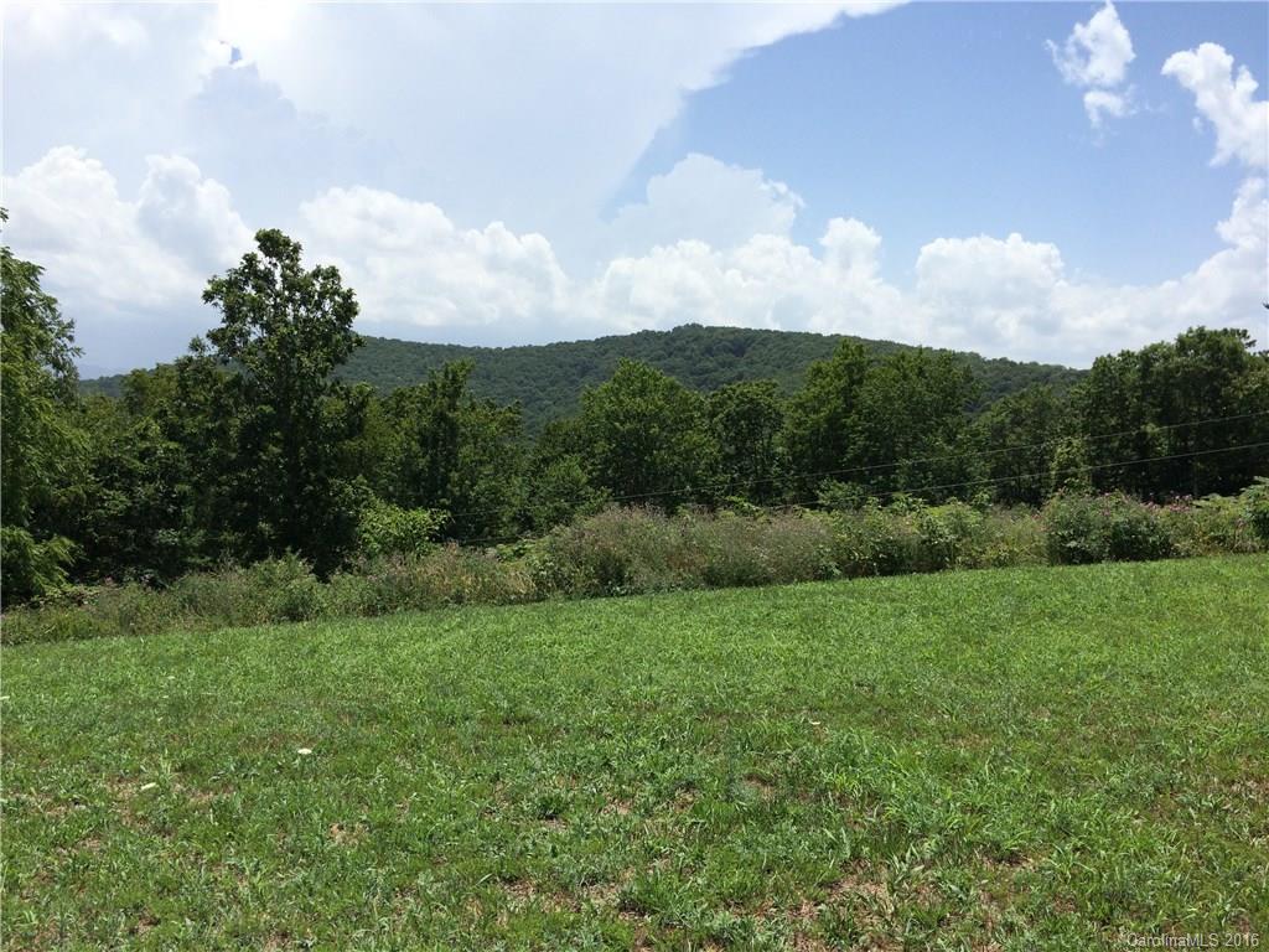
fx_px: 1063
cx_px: 634
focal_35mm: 29
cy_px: 476
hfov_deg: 61.7
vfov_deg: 48.2
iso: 32
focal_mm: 4.15
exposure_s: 1/2740
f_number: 2.2
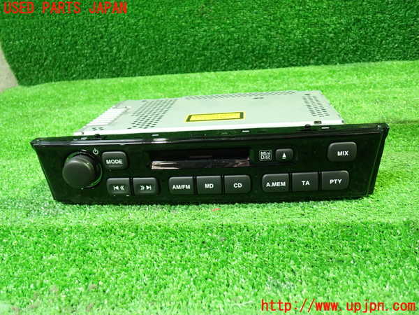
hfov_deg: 60.0
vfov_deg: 46.8
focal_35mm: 30
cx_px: 210
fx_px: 363
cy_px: 158
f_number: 2.3
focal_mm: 5.4
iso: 800
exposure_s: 1/25
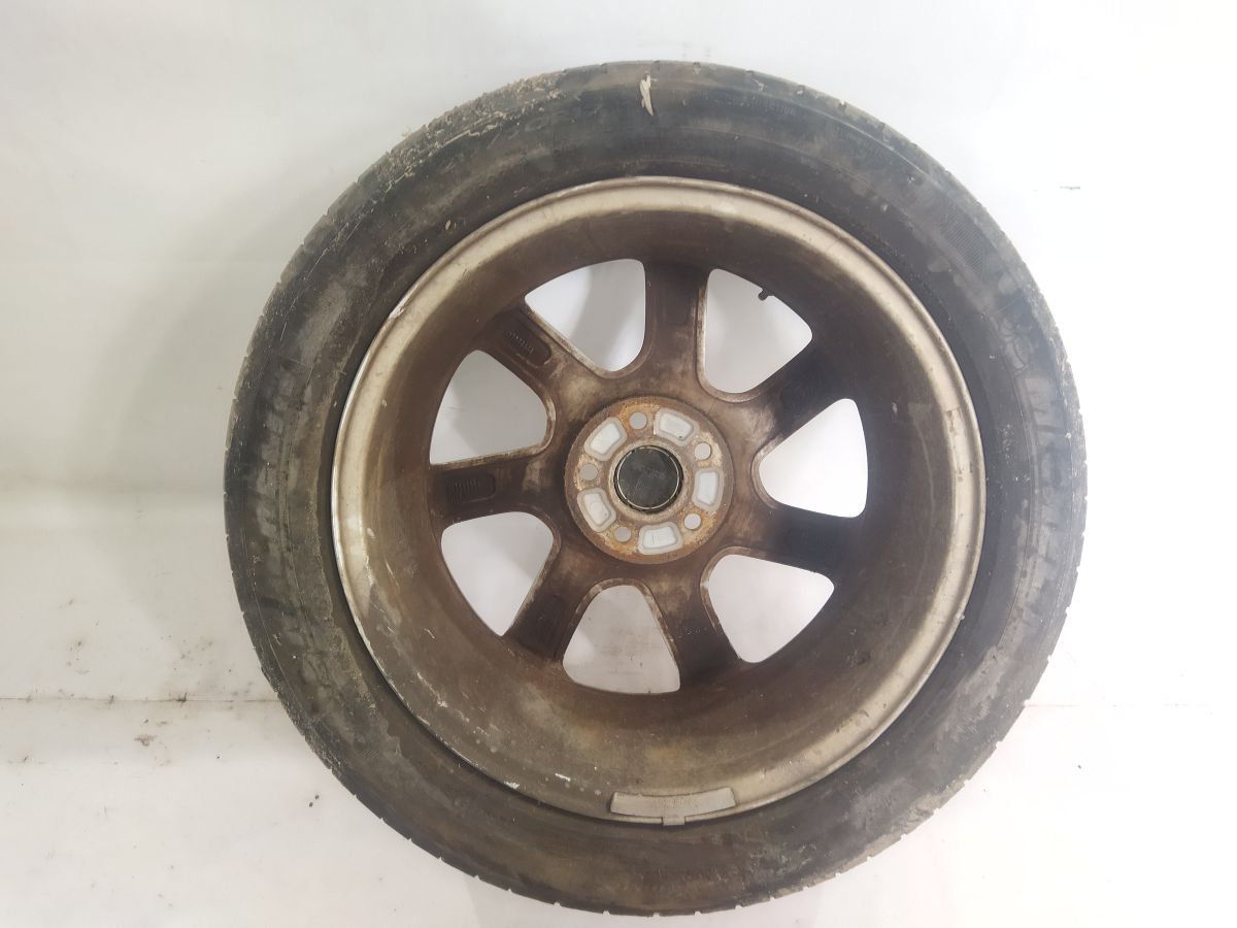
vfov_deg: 51.4
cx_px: 618
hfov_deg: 65.3
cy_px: 464
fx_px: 965
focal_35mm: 27
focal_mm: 4.71
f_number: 1.79
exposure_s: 1/33
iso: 240
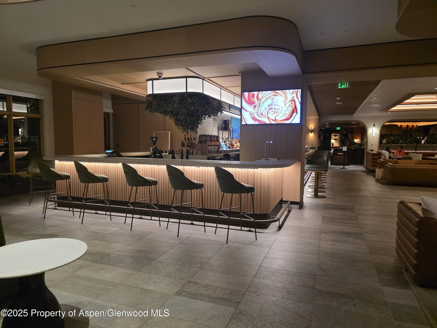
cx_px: 218
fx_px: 290
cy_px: 164
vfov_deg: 58.9
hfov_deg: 73.9
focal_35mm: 23
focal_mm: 6.3
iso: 800
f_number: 1.7
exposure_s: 1/120
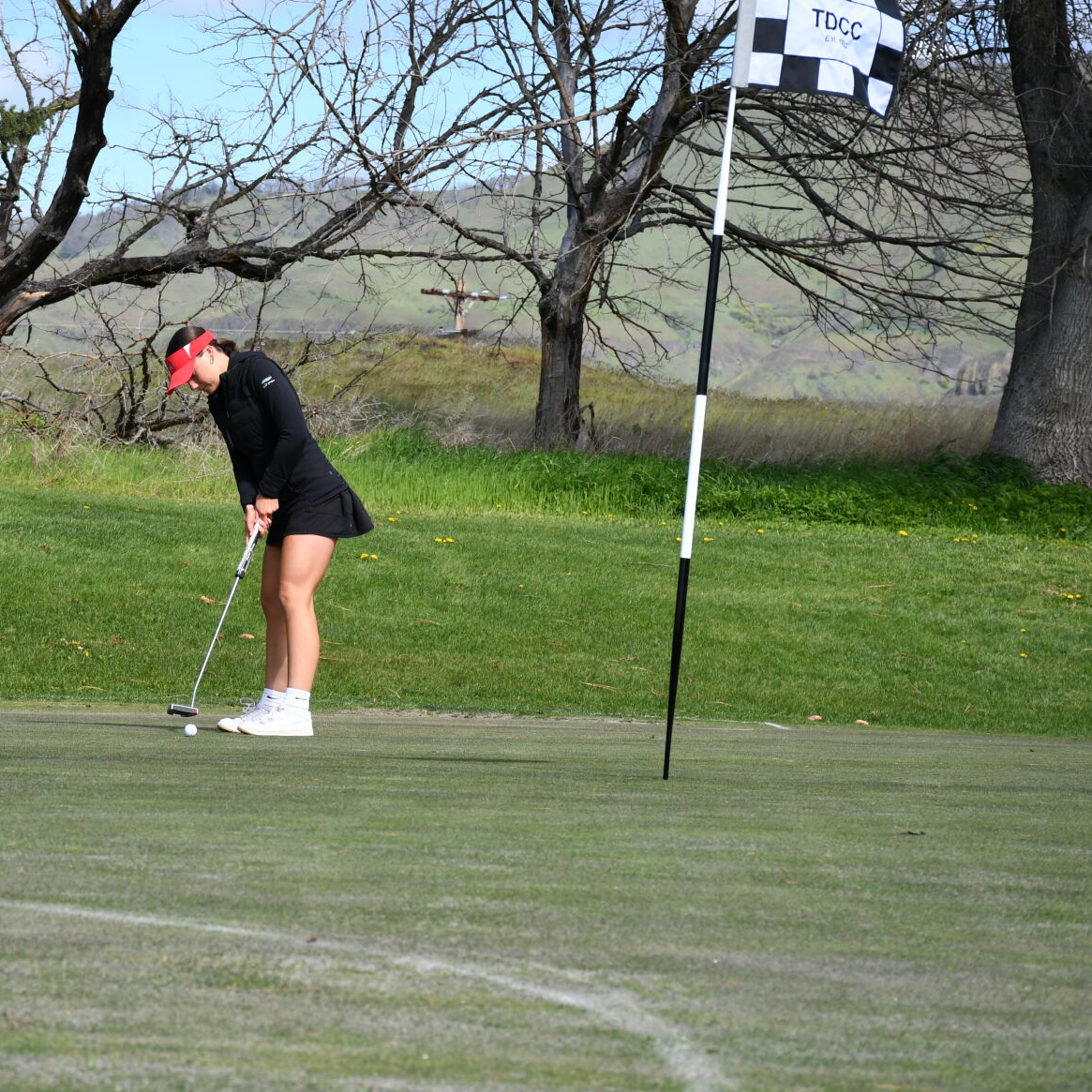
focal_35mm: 144
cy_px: 550
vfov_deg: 12.1
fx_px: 5139
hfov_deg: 12.1
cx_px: 326
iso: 320
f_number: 8
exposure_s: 1/1000
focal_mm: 75
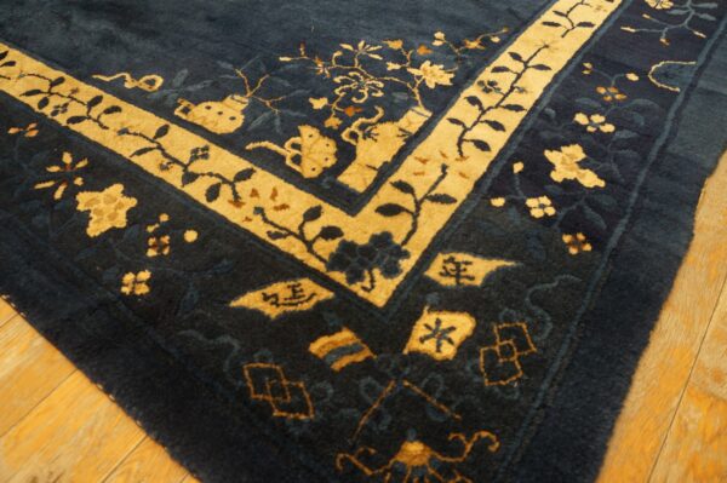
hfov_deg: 67.4
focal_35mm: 27
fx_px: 545
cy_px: 242
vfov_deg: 47.9
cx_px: 364
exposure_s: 1/60
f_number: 4
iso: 1250
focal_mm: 18
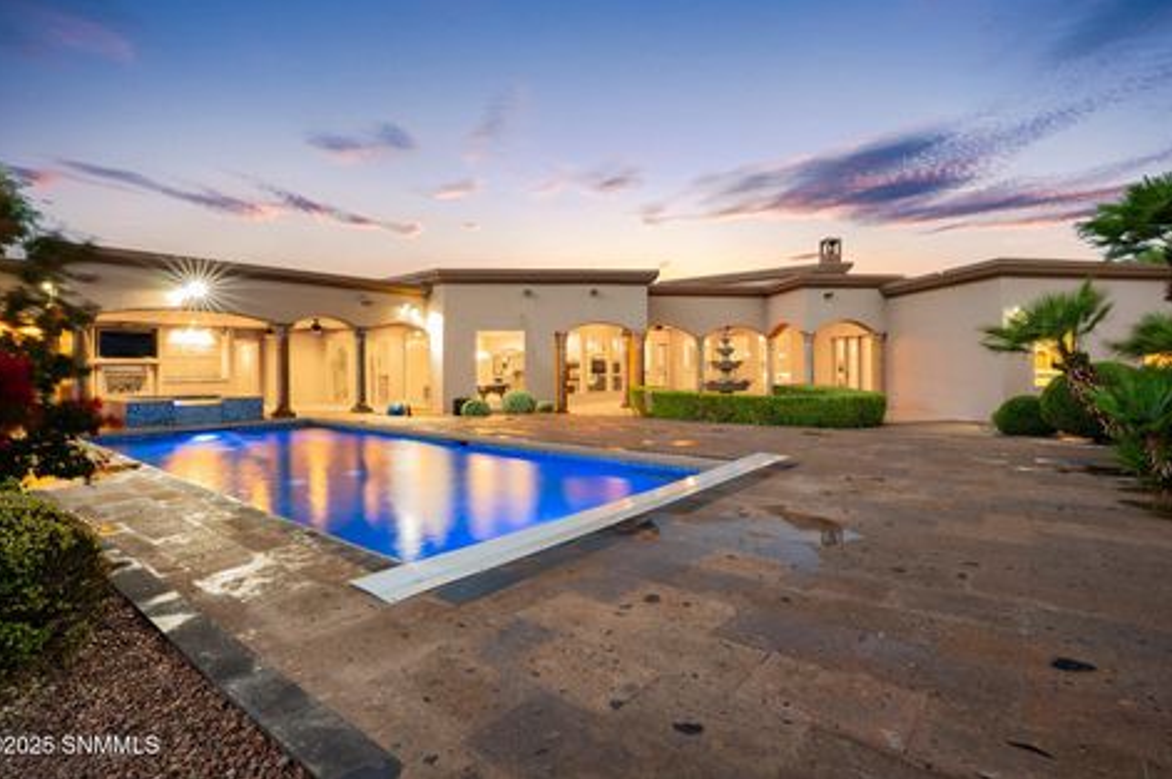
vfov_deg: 70.3
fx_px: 553
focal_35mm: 17
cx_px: 605
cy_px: 367
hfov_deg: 93.3
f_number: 9
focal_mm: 16
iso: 320
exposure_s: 6
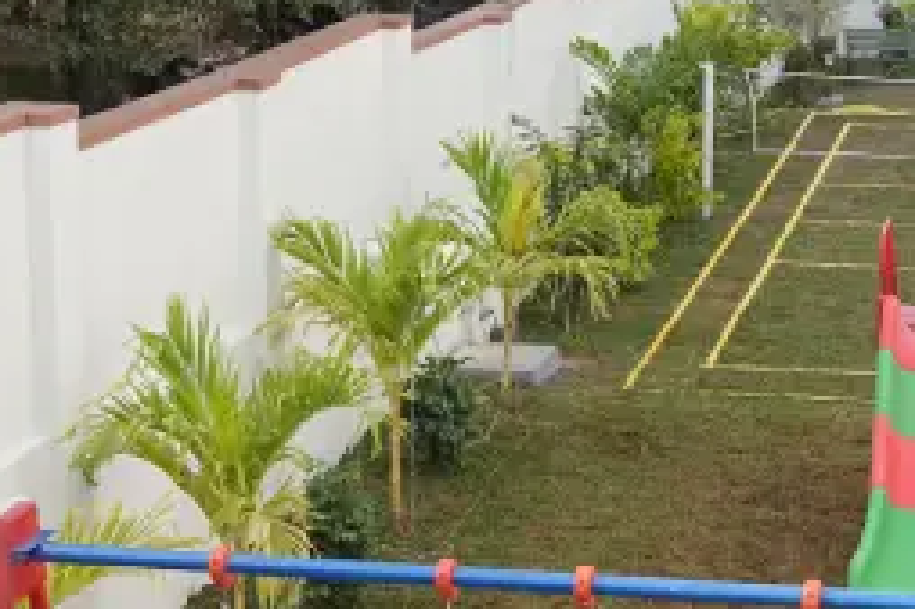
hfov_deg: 19.2
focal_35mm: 104
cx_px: 843
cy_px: 171
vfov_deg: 13.1
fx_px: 2650
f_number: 4
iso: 400
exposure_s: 1/1000
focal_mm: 33.1
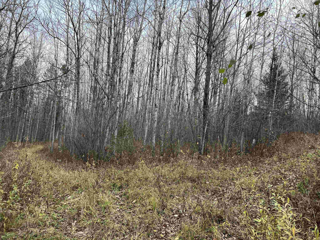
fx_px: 240
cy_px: 120
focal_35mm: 26
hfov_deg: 67.3
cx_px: 160
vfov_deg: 53.1
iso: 50
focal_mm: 5.7
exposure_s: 1/121
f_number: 1.5
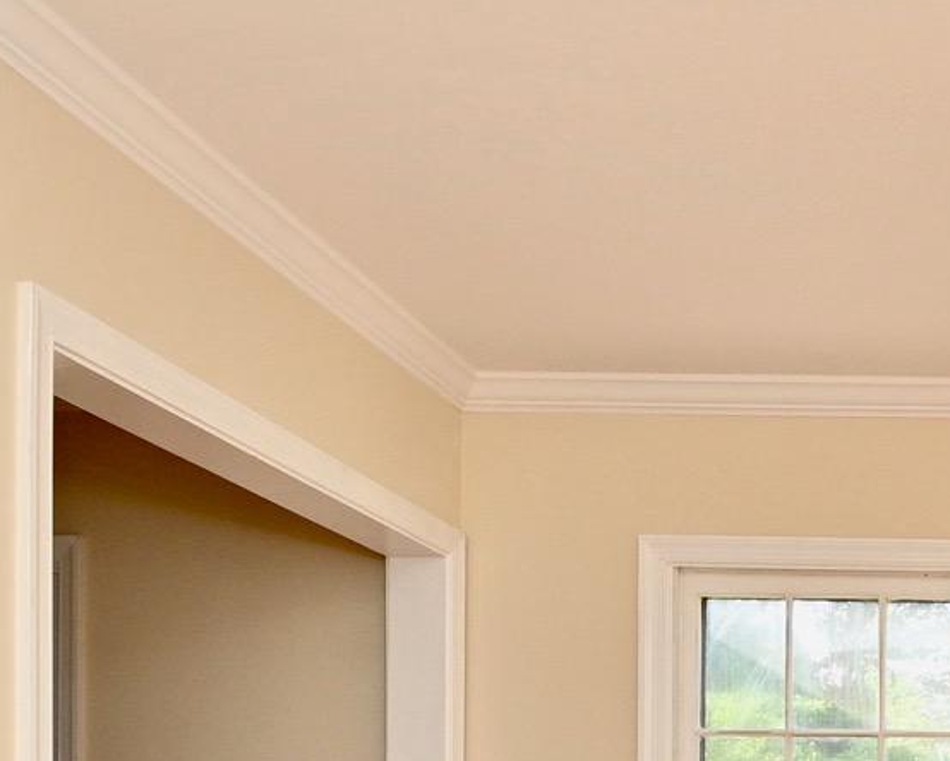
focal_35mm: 52
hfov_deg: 31.7
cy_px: 880
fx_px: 1463
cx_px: 1056
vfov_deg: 26.4
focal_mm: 10
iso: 320
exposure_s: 1/80
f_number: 7.1
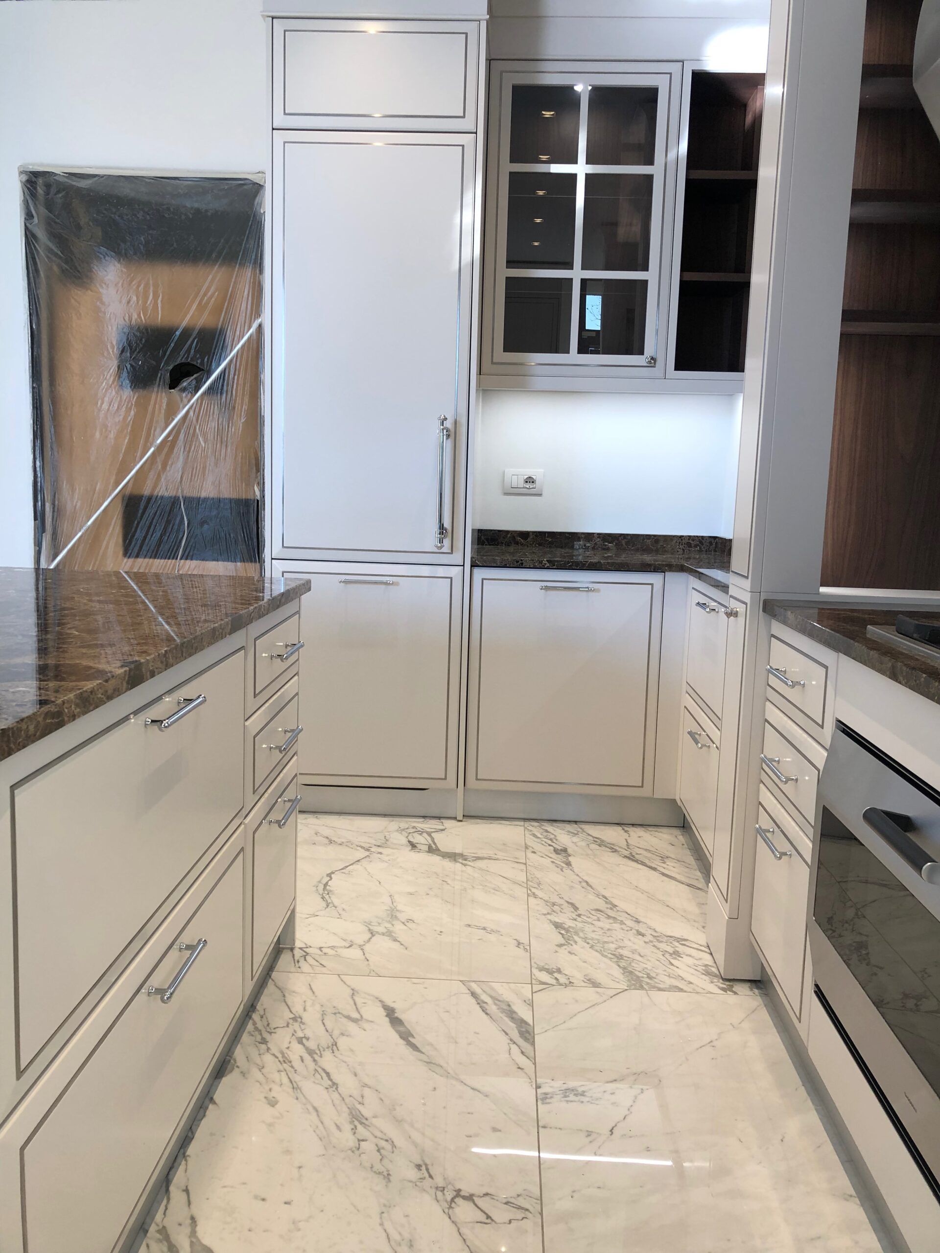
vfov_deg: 63.4
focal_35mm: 28
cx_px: 470
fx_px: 1014
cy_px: 626
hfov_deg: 49.7
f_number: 1.8
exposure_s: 1/50
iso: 25
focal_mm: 4
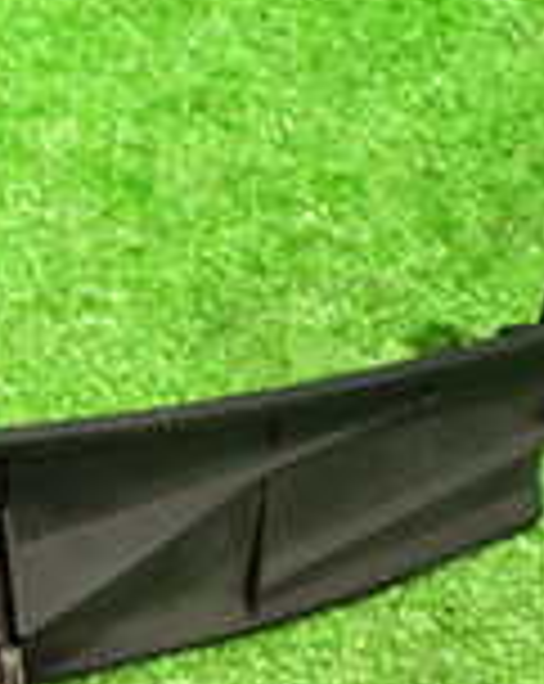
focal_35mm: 108
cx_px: -513
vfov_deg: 17.5
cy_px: 616
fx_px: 2180
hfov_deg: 12.6
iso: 800
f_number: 2.2
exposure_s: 1/25
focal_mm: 5.05
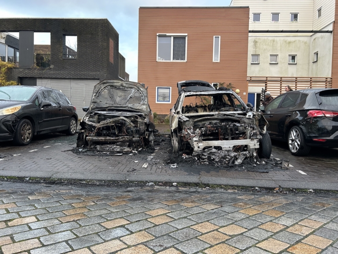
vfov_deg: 53.1
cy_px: 127
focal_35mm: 26
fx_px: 254
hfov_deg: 67.3
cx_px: 169
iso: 125
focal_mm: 5.7
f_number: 1.5
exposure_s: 1/121
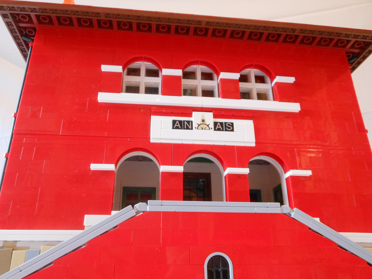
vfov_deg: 48.2
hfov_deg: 61.7
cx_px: 186
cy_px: 140
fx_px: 312
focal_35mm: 29
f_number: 3.3
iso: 320
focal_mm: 5.2
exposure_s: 1/30
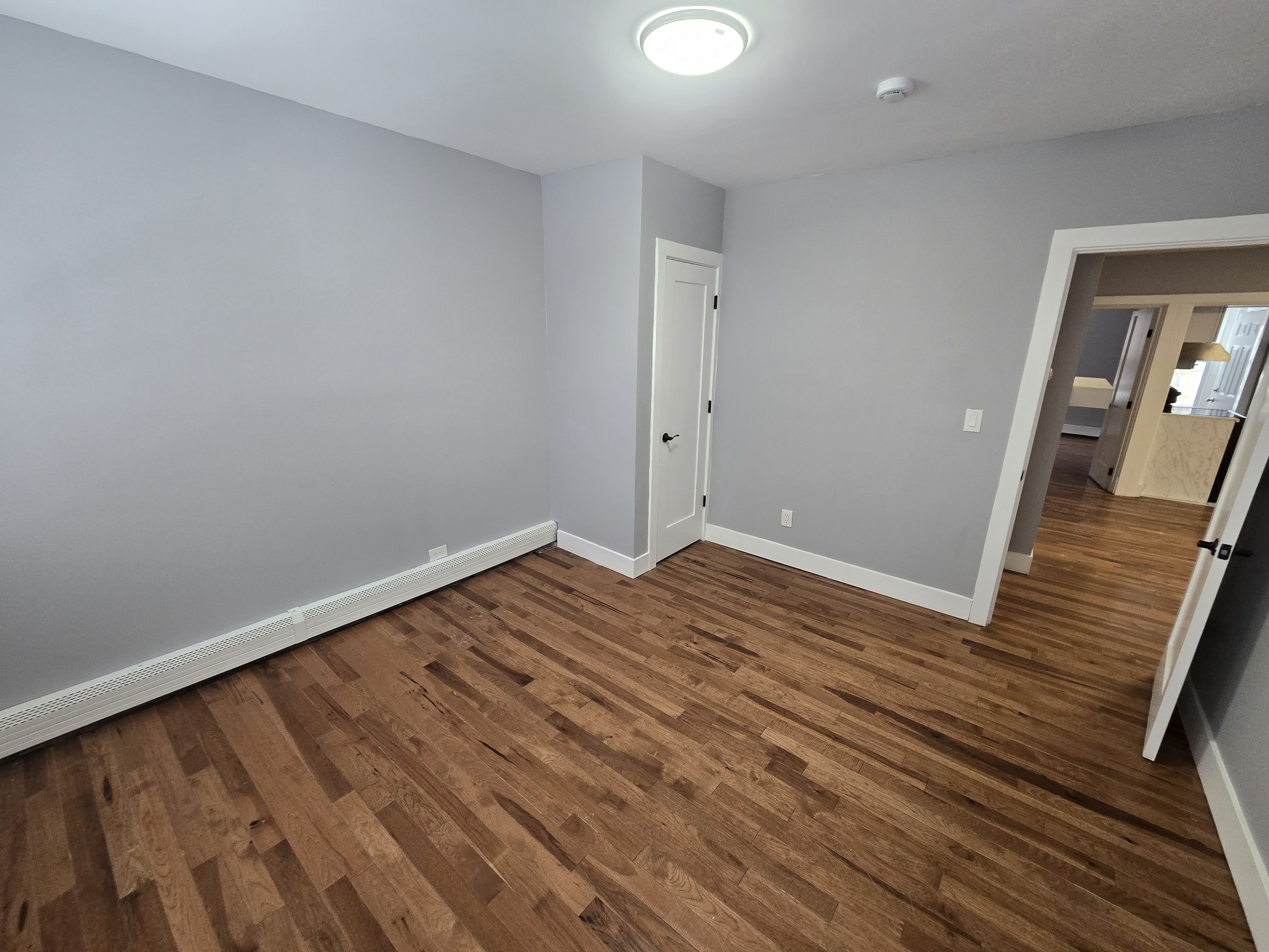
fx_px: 477
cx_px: 634
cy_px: 476
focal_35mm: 13
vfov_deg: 89.9
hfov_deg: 106.2
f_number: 2.2
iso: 250
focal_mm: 2.2
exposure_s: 1/60
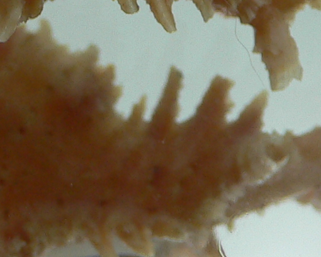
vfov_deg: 11.0
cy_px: -118
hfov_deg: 14.1
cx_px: 36
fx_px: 1283
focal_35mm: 135
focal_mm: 4.6
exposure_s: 1/80
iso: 80
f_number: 2.8
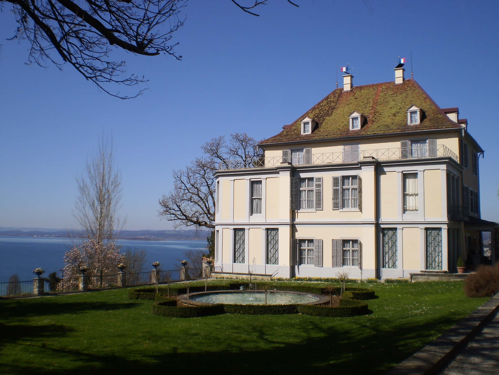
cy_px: 188
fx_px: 519
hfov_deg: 51.4
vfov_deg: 39.7
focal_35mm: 36
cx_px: 250
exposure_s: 1/1250
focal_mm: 6.3
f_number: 4.6
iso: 64
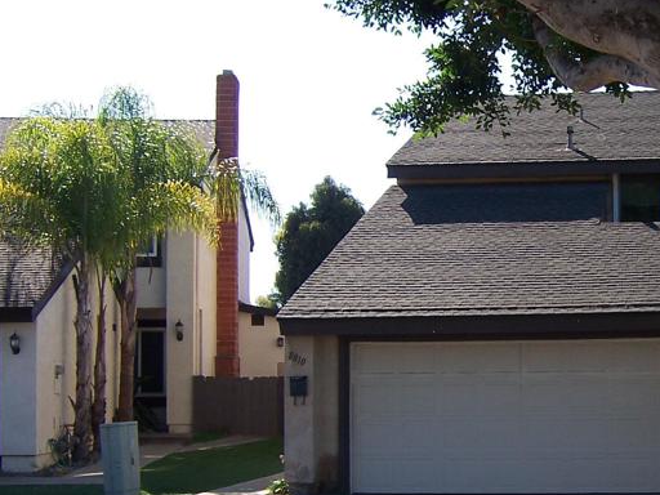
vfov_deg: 22.1
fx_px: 1258
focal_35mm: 66
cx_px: 567
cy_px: 343
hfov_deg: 28.5
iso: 80
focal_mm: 5.5
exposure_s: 1/500
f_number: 3.4
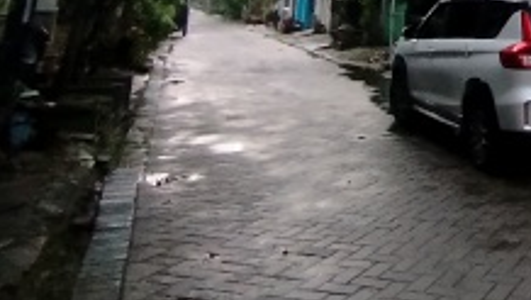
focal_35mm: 46
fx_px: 648
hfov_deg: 37.5
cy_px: -132
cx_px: 581
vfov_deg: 22.2
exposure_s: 1/33
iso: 160
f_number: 2.2
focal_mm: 1.65
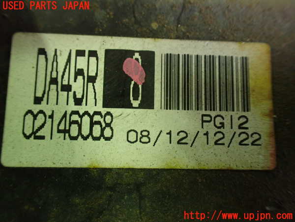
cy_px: 111
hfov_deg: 60.0
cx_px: 148
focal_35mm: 30
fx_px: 256
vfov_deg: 46.8
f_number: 2.3
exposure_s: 1/30
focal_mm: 5.4
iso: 800
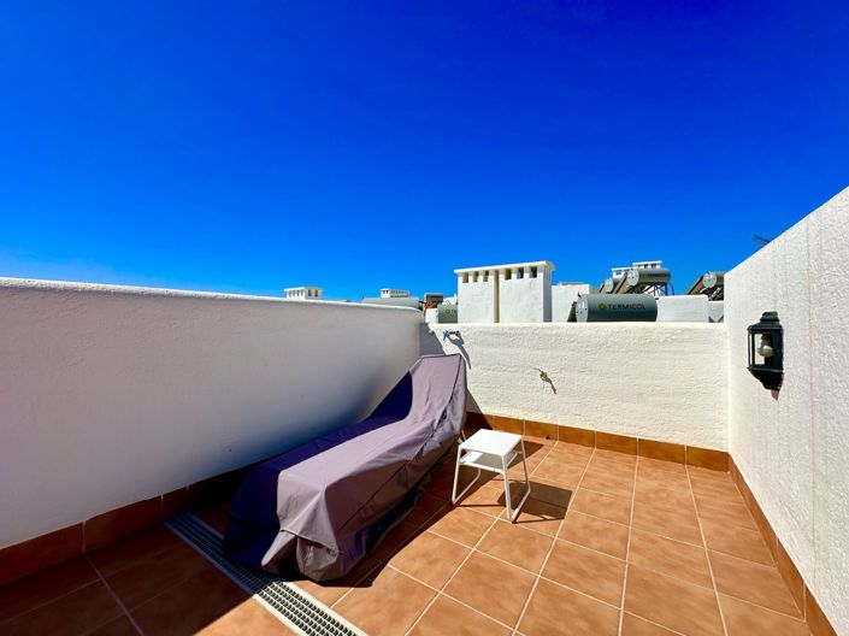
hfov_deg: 102.1
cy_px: 318
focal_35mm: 14
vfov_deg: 85.6
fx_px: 343
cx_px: 424
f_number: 2.2
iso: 50
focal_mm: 2.22
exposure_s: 1/5291
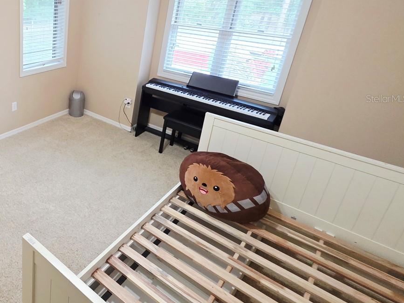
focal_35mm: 24
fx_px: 280
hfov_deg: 60.2
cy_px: 98
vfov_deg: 55.5
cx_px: 37
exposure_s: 1/60
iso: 320
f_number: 1.9
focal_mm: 2.2
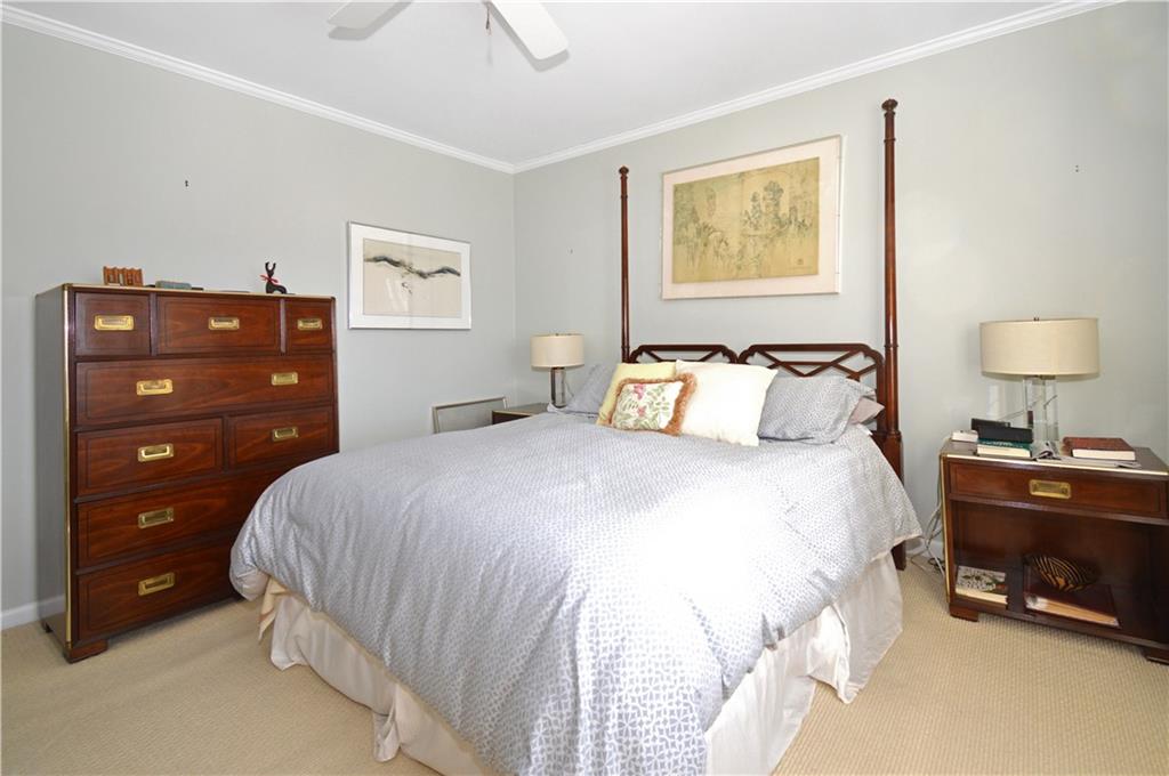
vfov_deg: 77.2
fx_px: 486
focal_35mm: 15
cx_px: 584
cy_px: 388
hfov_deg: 100.5
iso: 400
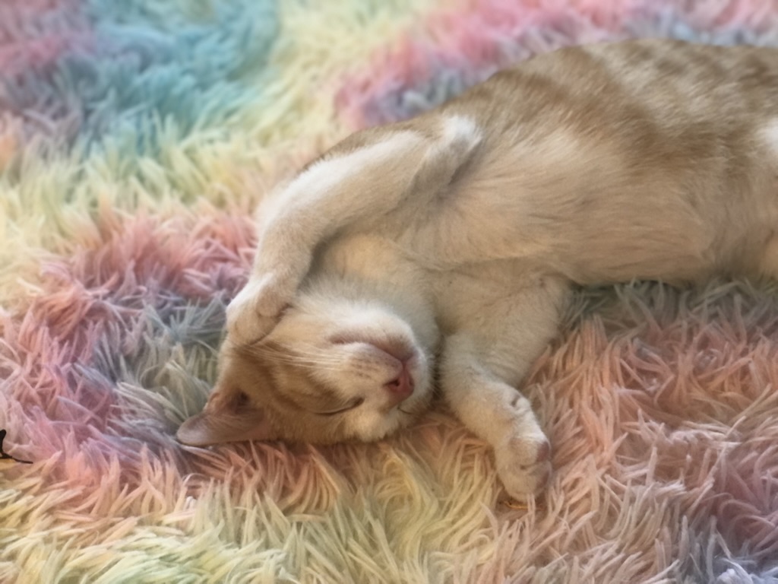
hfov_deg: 33.8
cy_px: 292
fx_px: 1281
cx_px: 389
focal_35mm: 57
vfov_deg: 25.7
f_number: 2.8
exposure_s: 1/30
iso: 200
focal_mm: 6.6
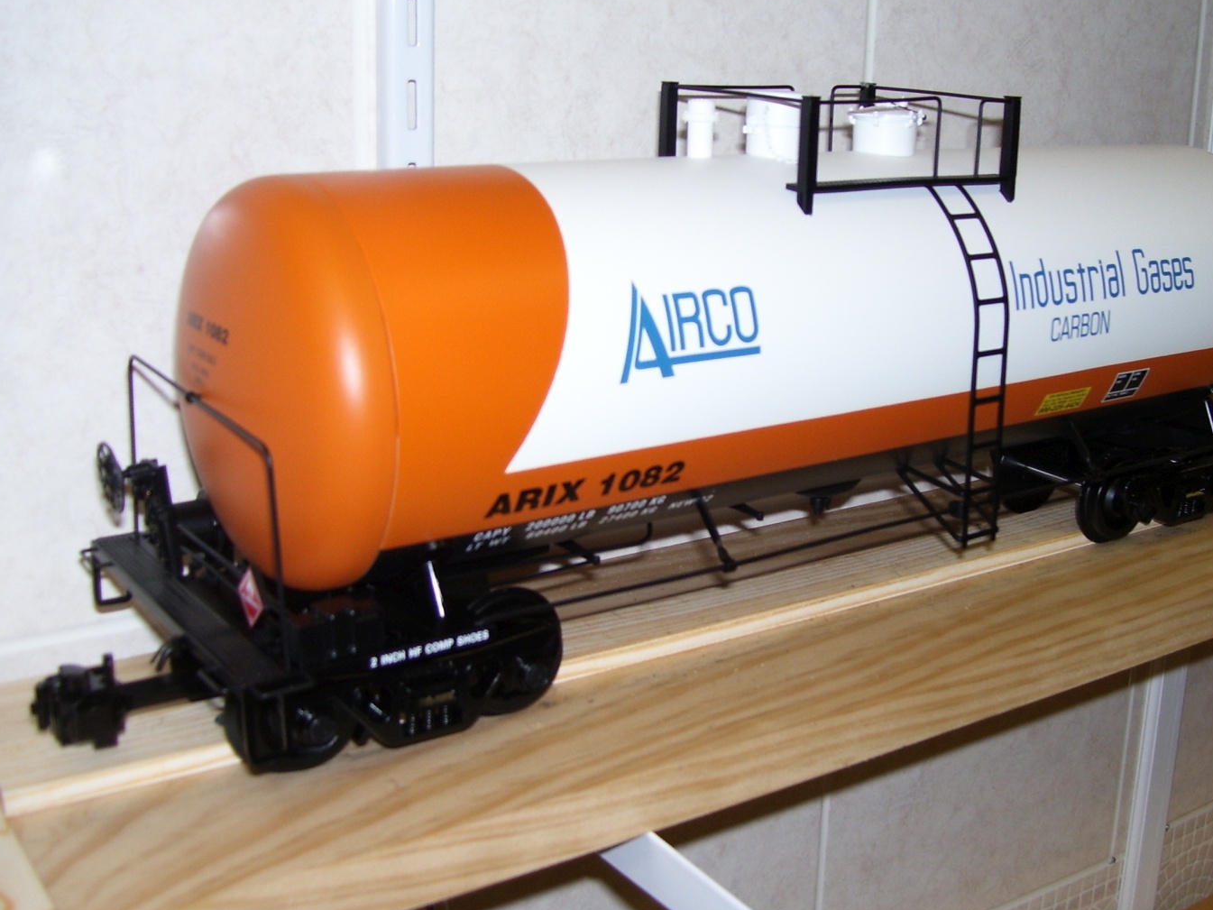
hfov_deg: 42.8
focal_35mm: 44
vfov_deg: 32.9
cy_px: 445
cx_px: 707
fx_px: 1542
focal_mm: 6
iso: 80
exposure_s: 1/60
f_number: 2.7
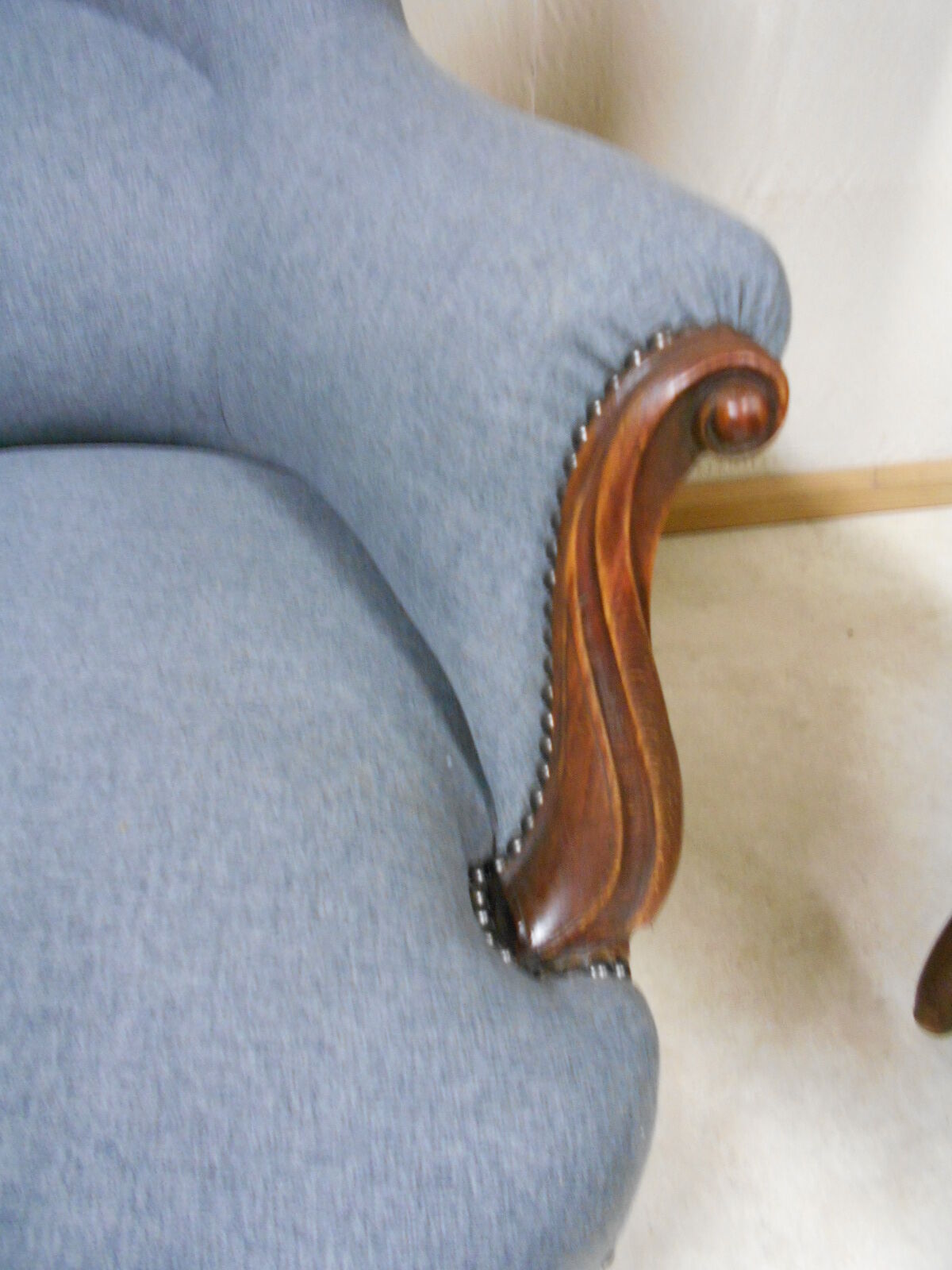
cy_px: 635
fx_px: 953
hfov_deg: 53.1
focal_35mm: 26
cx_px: 476
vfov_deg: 67.3
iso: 560
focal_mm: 4.6
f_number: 3.2
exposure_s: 1/8
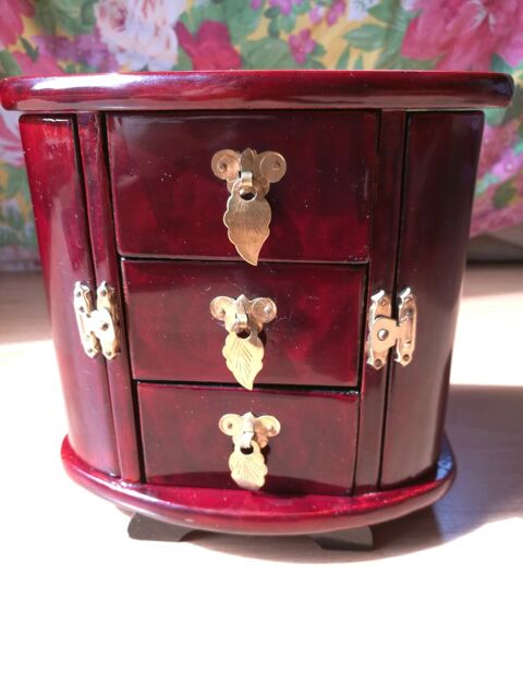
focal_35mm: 27
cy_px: 348
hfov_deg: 51.4
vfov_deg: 65.3
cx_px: 262
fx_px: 544
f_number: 2.2
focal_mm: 4.5
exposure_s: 1/120
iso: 80
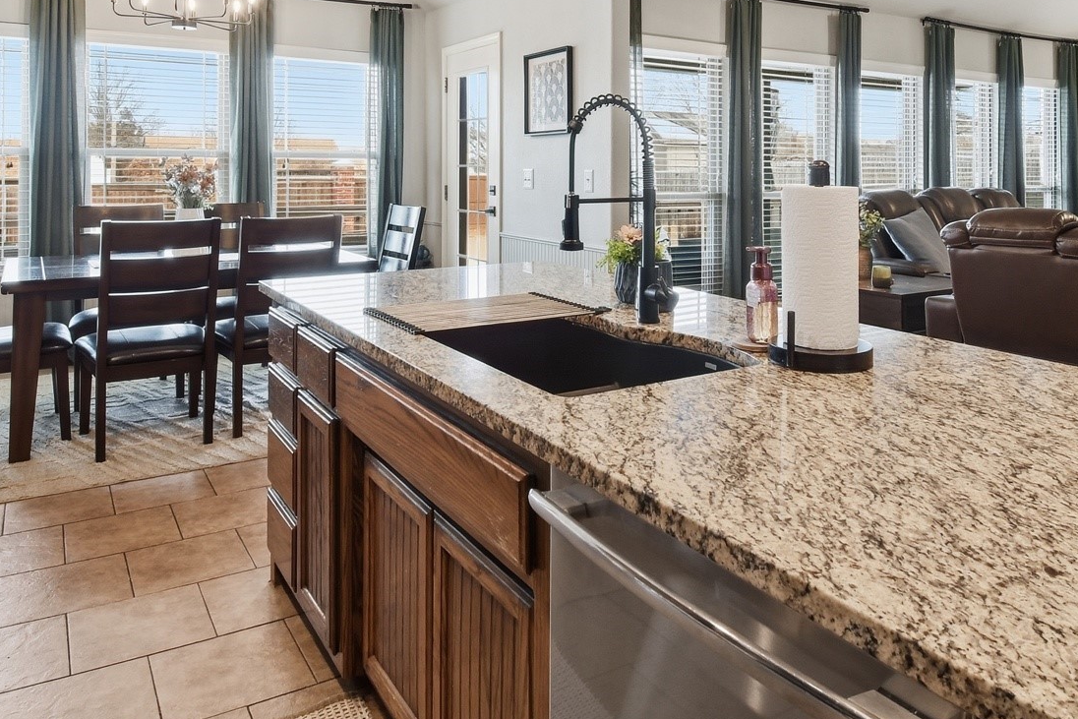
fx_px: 779
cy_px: 168
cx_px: 569
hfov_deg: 69.3
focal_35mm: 26
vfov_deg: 47.5
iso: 250
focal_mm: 10
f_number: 9
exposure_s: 1/60
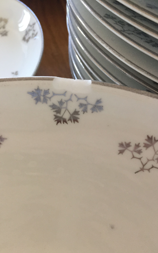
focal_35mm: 31
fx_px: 214
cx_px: 74
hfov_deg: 40.6
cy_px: 127
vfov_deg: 61.2
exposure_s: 1/33
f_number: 2.2
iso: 64
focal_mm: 4.15
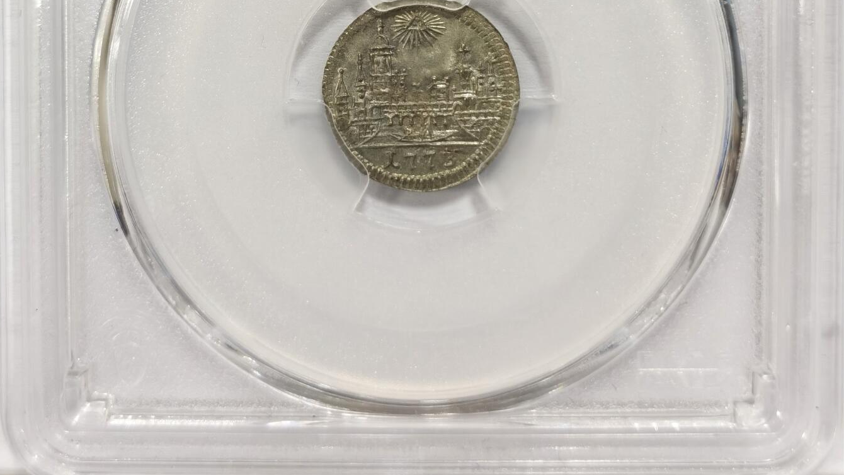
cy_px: -63
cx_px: 419
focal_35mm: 79
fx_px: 1768
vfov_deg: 14.9
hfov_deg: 26.8
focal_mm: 5.56
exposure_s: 1/100
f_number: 16
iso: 125
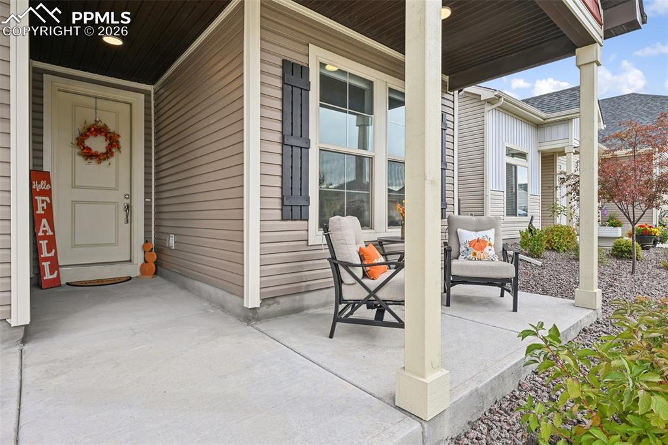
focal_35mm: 19
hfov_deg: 86.9
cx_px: 334
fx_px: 352
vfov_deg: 64.5
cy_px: 222
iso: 100
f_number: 11
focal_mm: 19
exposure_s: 1/20
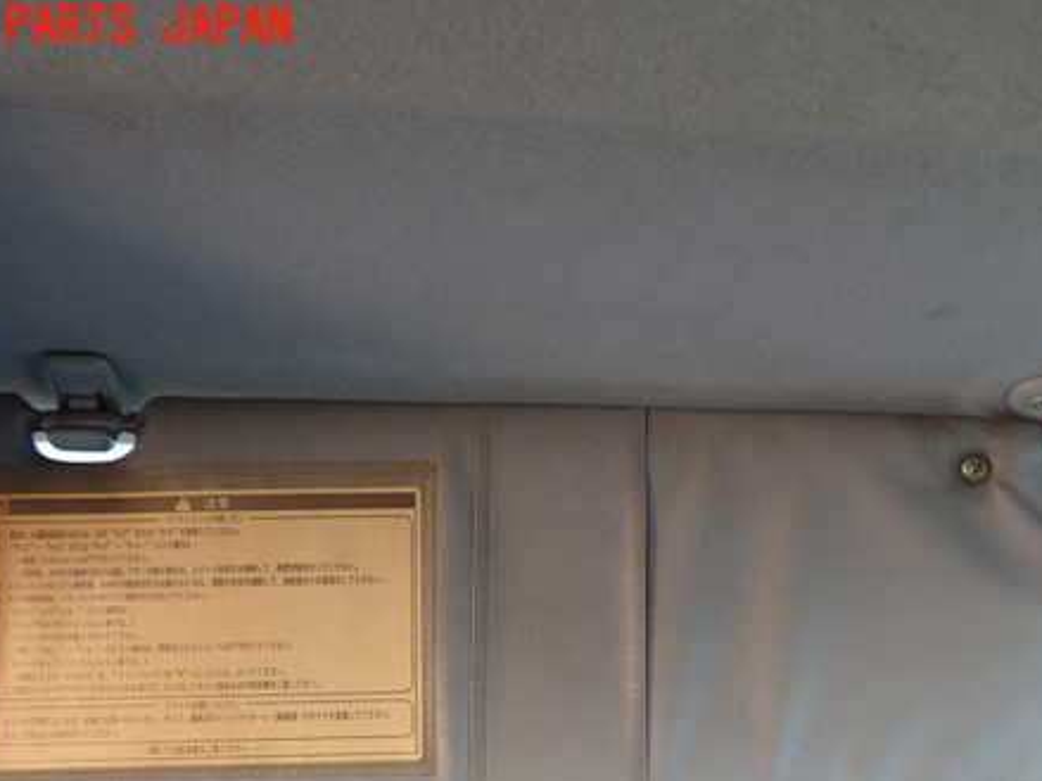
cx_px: 572
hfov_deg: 45.7
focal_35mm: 41
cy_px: 532
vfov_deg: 34.7
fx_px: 1234
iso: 200
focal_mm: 5.4
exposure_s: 1/50
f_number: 2.3
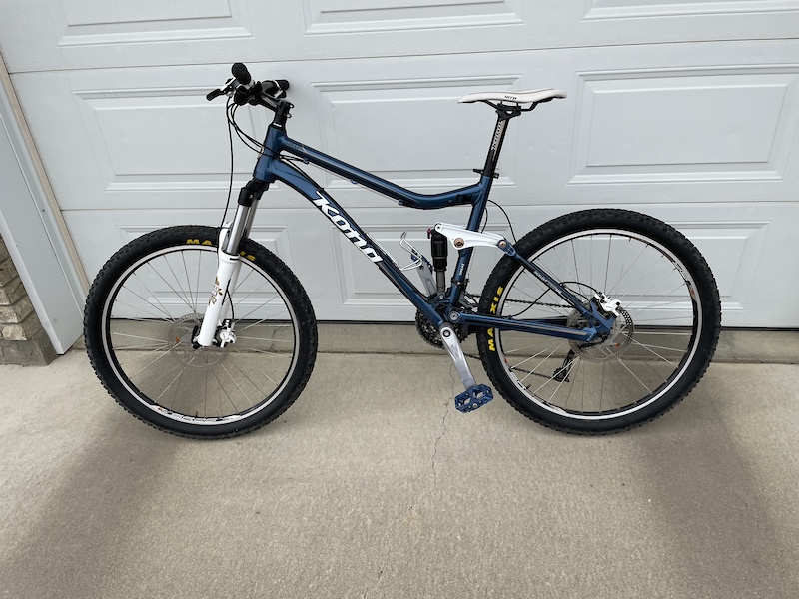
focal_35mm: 26
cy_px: 300
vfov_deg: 53.1
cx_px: 400
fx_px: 600
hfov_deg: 67.3
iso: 32
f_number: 1.6
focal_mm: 4.2
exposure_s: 1/2398
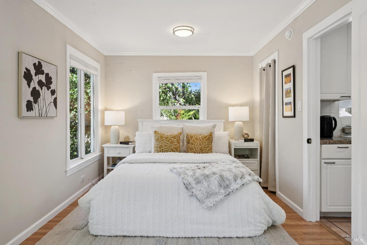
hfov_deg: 78.6
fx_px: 224
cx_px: 184
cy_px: 122
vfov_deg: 57.2
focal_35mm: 22
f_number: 8
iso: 200
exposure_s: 1/80
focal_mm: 22
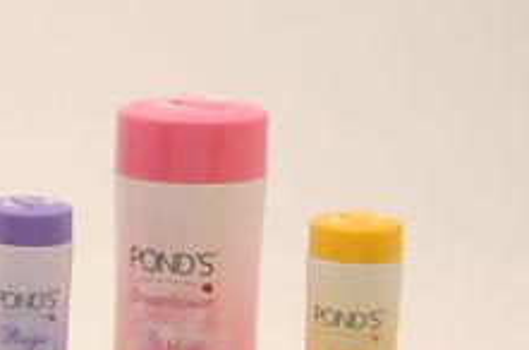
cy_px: 201
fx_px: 2491
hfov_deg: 12.0
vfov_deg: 8.0
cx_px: -19
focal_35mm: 170
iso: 200
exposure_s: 1/100
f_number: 20
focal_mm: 50
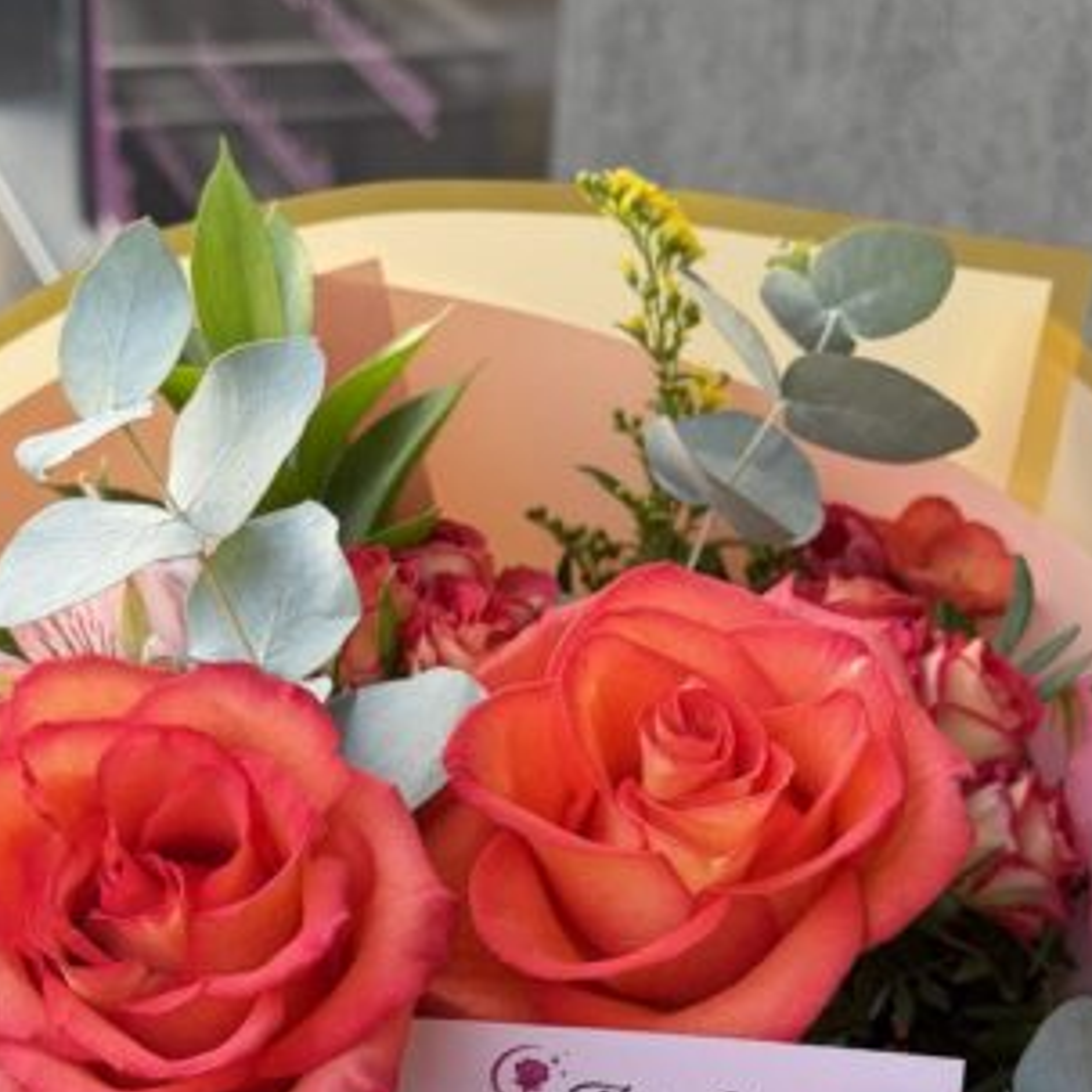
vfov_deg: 27.0
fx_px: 1999
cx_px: 490
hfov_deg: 30.5
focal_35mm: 56
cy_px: 1308
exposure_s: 1/121
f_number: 1.78
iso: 80
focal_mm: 6.76
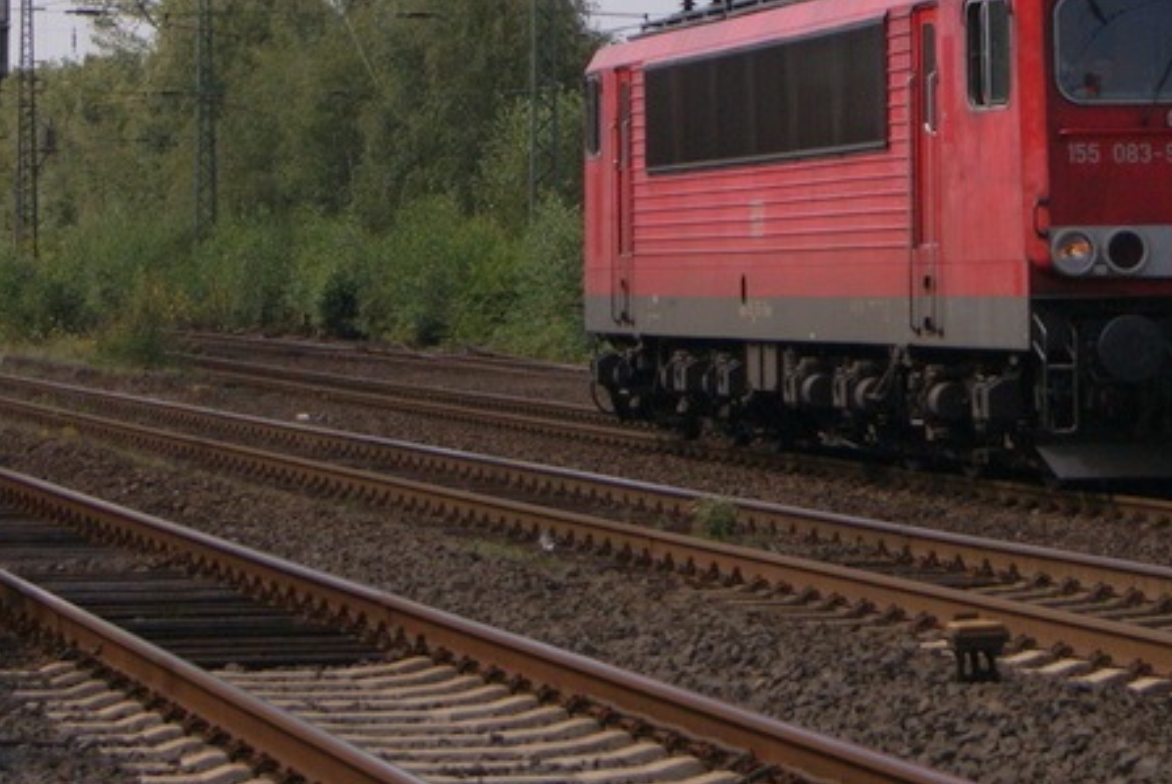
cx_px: 931
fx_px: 6164
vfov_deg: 7.2
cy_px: -37
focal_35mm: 189
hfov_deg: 10.8
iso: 200
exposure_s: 1/1000
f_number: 10
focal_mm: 55
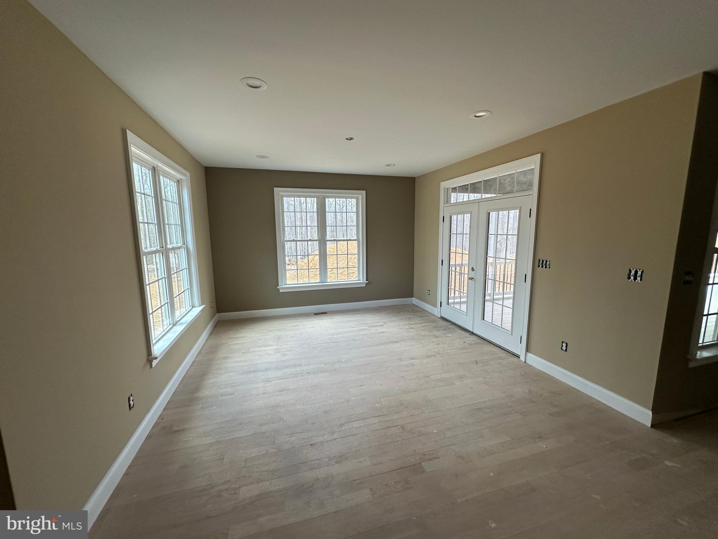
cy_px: 270
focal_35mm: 14
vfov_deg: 85.7
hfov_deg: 102.1
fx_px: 290
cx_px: 359
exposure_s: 1/99
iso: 80
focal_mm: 2.22
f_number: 2.2
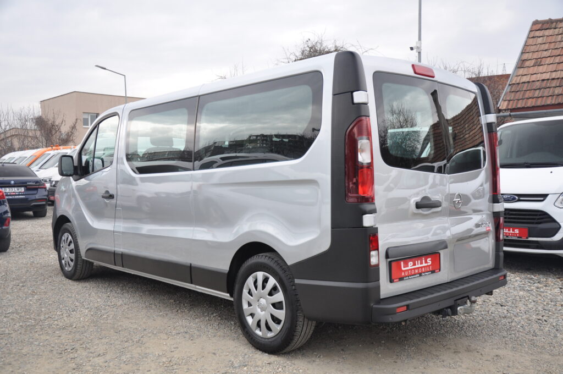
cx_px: 282
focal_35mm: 33
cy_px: 187
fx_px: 515
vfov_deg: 39.9
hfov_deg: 57.3
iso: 400
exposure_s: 1/125
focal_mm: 22
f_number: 5.6
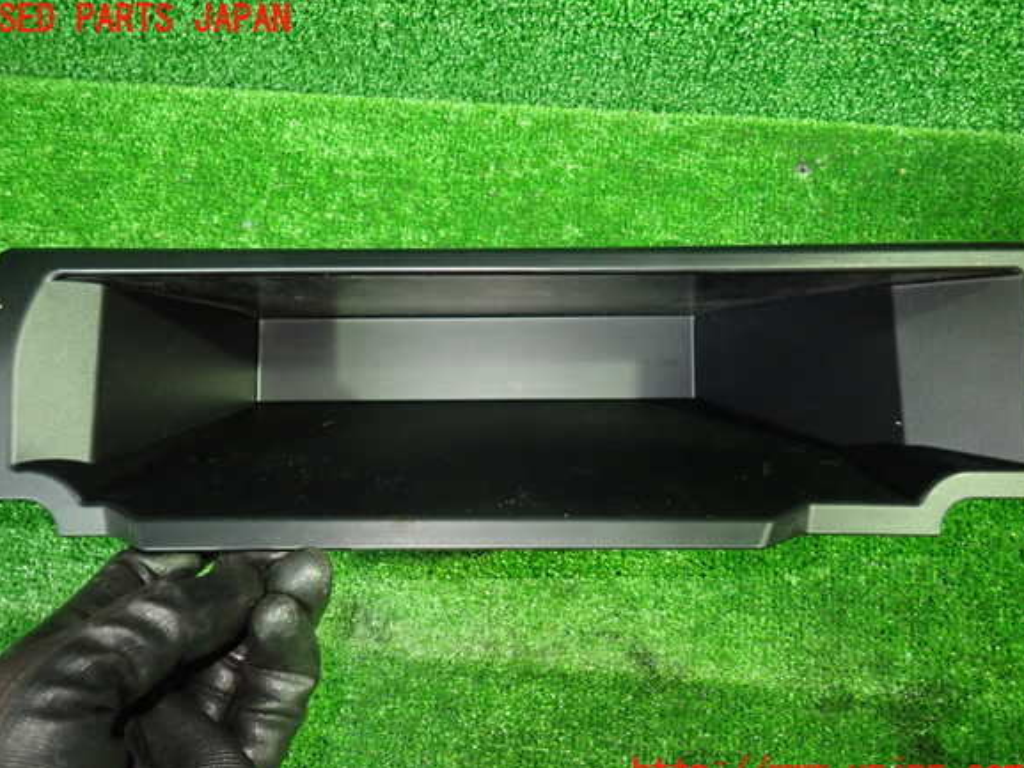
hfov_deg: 67.3
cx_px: 500
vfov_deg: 53.1
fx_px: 769
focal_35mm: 26
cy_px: 397
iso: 800
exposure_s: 1/30
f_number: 2
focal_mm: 4.5
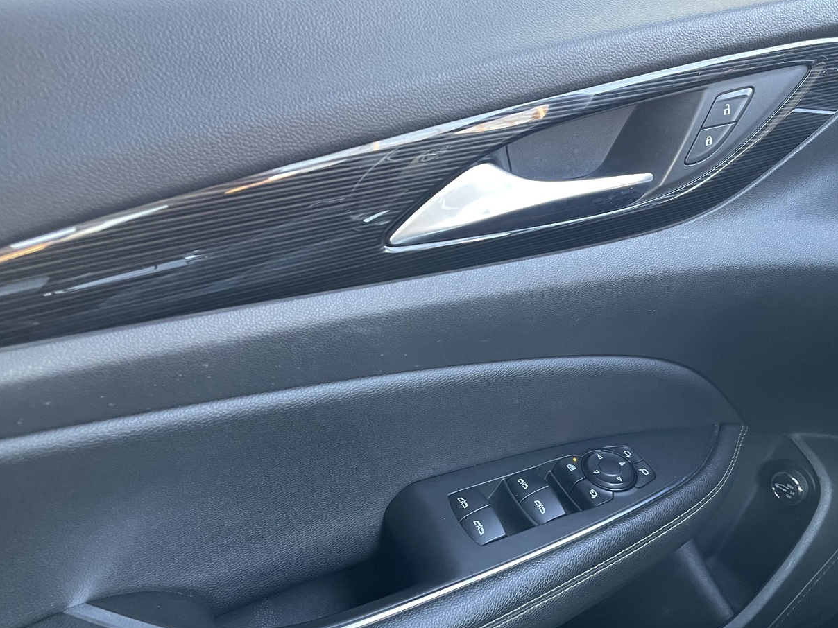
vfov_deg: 45.4
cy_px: 345
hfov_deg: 58.0
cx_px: 495
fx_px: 750
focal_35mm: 31
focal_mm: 4.2
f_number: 1.6
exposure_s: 1/51
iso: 500
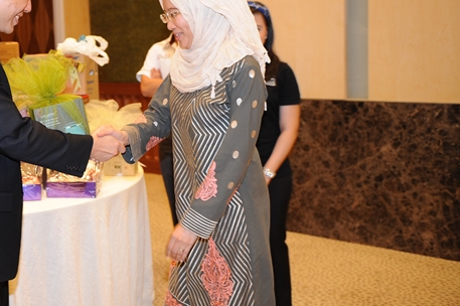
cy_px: 116
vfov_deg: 24.1
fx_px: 715
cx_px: 63
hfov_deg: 34.1
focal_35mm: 56
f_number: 2.8
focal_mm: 32
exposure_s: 1/60
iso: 1000
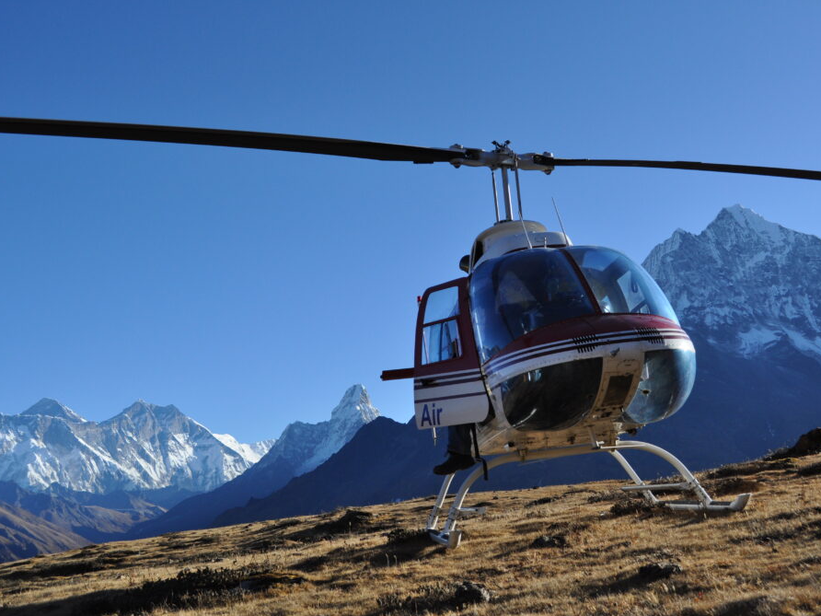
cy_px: 305
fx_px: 1020
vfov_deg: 33.6
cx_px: 448
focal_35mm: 43
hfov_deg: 43.8
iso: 400
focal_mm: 26
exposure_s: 1/1600
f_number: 6.3
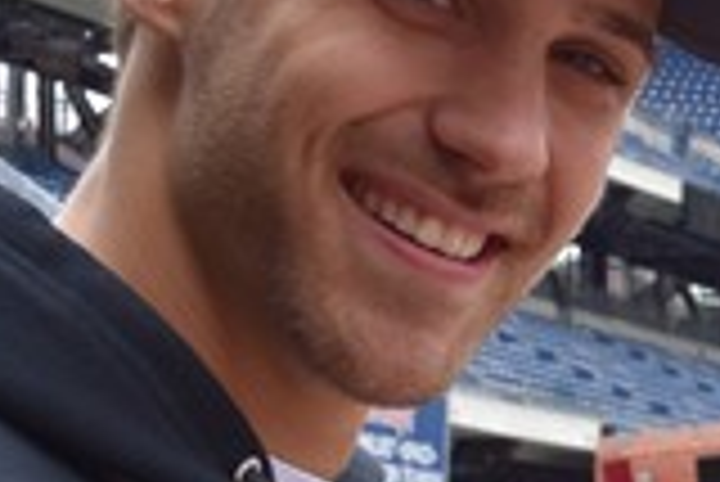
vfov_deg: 6.0
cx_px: 1796
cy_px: 908
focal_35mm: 225
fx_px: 4504
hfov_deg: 8.3
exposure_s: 1/250
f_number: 8
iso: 320
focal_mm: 24
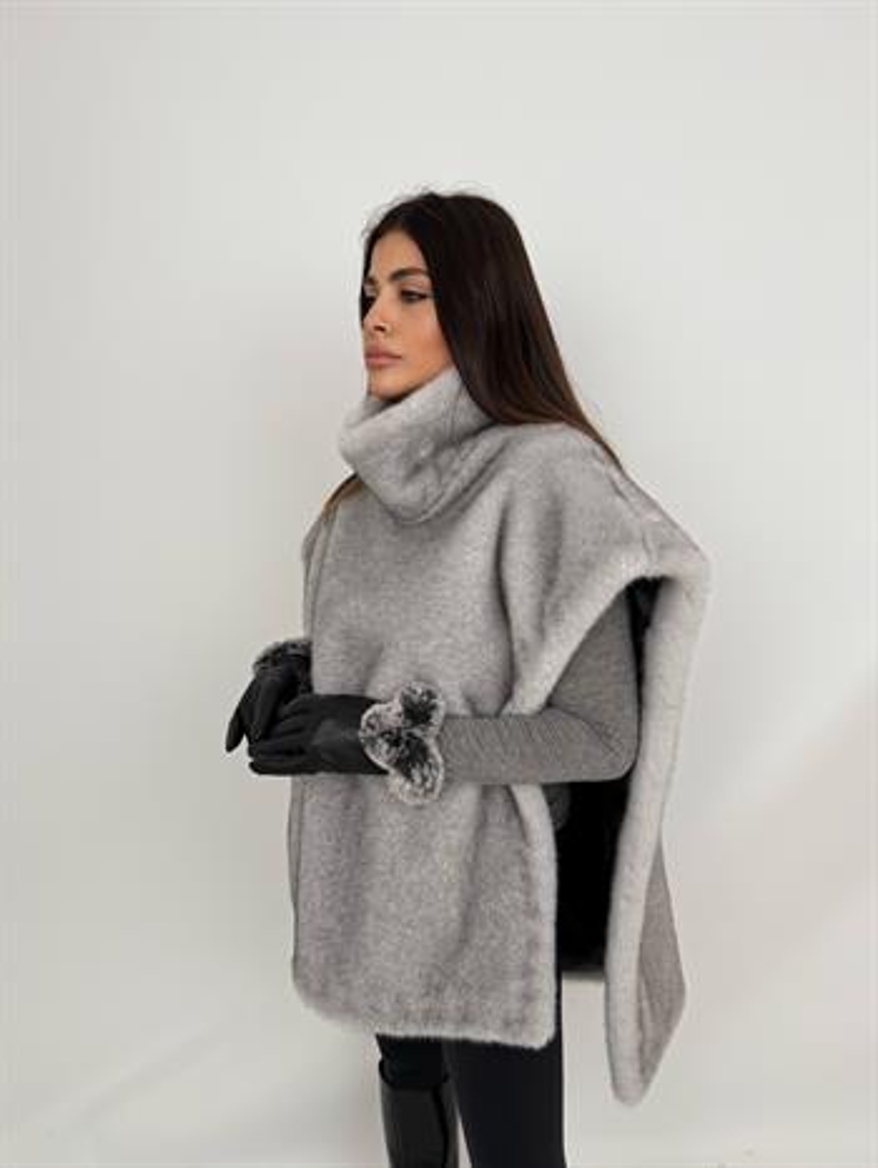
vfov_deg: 71.6
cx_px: 439
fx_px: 811
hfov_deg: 56.9
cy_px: 584
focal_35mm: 24
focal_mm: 6.76
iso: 80
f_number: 1.78
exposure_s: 1/365
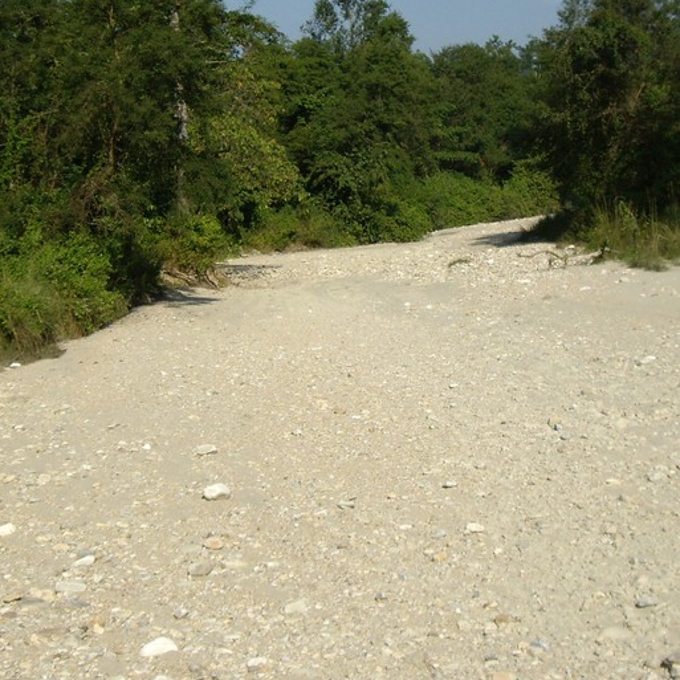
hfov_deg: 25.7
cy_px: 205
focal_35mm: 67
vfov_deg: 25.5
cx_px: 374
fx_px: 1489
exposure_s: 1/1000
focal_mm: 6.2
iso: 100
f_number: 4.3
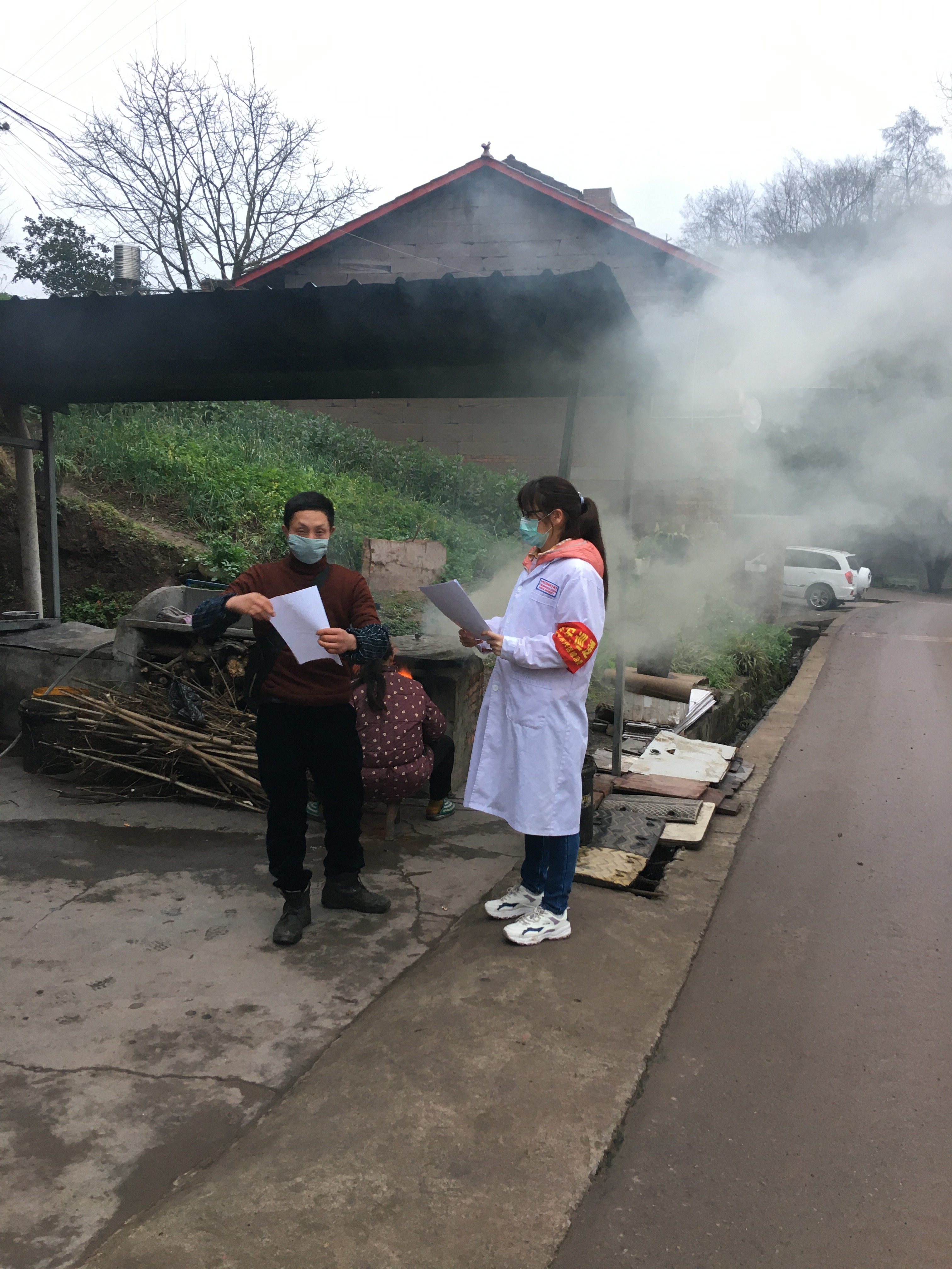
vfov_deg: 61.7
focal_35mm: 29
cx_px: 476
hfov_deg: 48.2
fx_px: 1063
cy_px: 634
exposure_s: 1/33
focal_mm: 4.15
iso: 80
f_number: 2.2
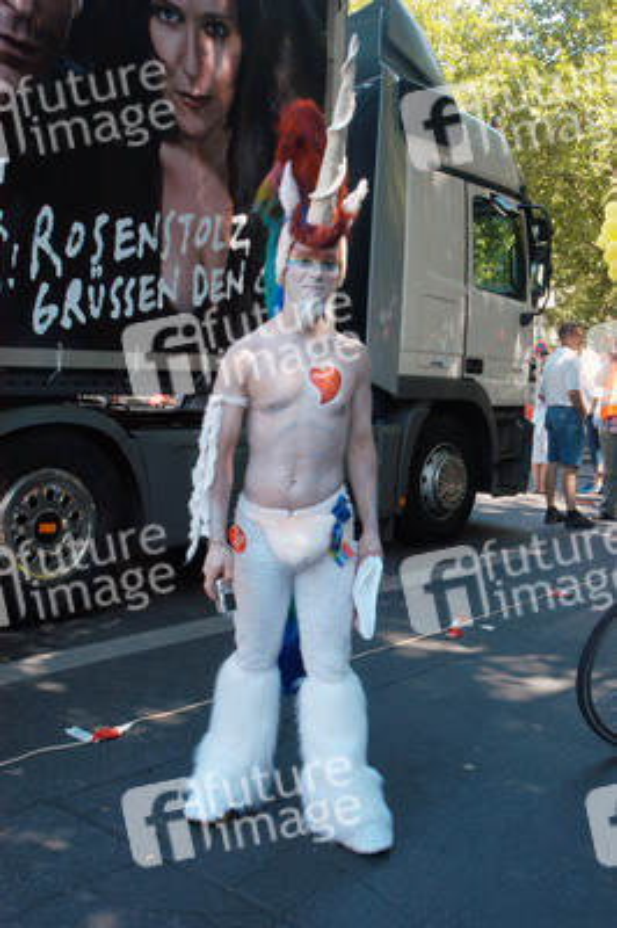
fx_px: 1082
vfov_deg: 46.4
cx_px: 308
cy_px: 464
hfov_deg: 31.8
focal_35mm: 42
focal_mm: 28
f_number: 9
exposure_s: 1/60
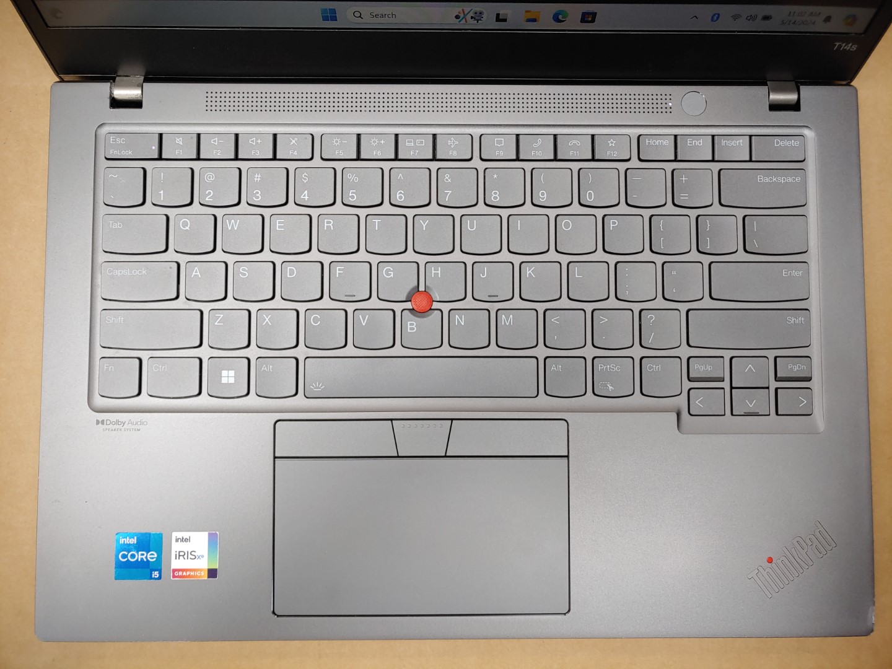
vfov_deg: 53.1
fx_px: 670
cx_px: 446
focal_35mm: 26
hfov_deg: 67.3
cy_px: 334
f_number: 1.8
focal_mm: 4.36
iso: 50
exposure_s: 1/120
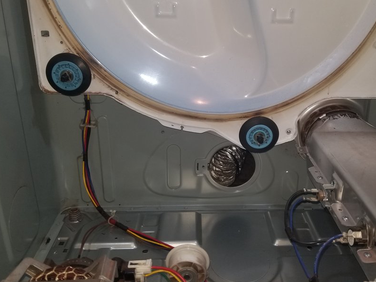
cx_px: 217
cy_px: 126
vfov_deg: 42.9
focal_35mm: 33
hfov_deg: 55.1
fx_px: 359
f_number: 1.7
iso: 64
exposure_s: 1/60
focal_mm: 4.25
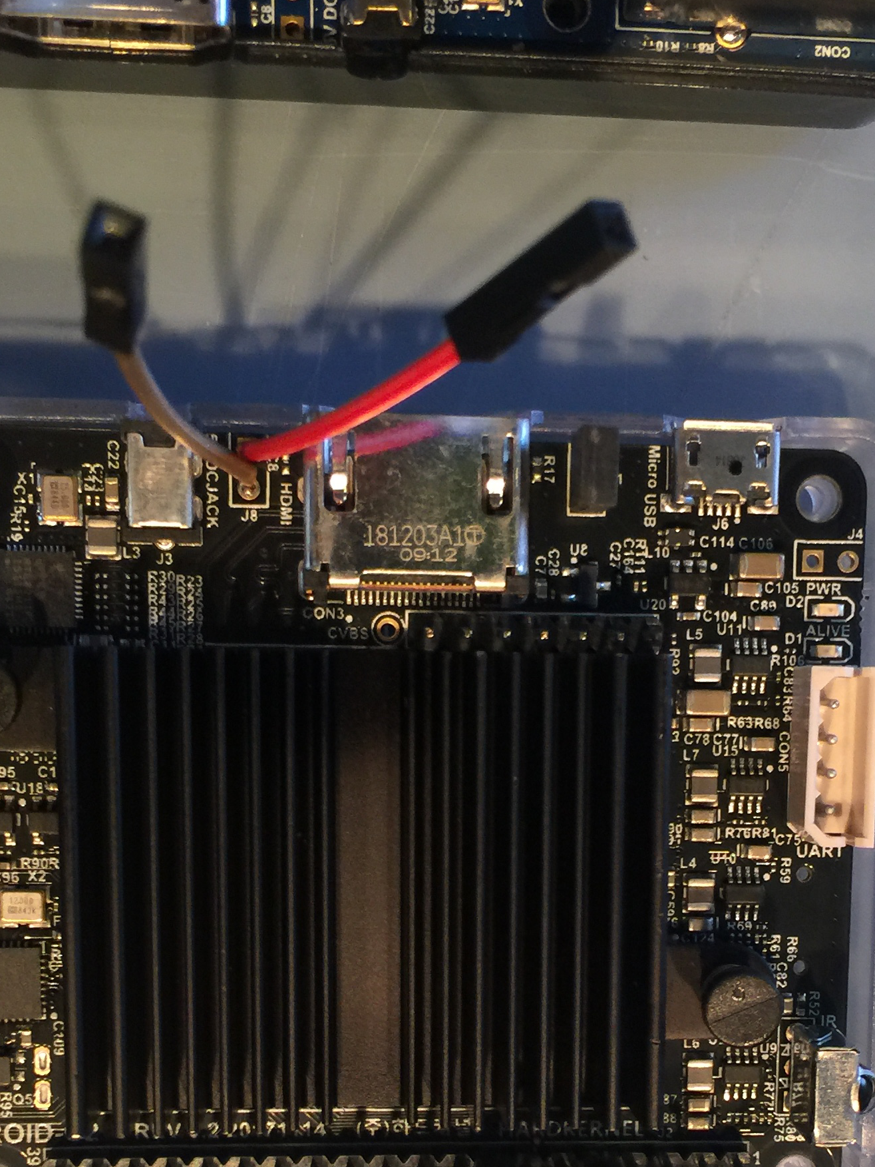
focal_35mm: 54
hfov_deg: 27.0
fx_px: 1820
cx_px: 542
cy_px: 930
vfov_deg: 34.5
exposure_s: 1/15
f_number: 2.2
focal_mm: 4.15
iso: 64
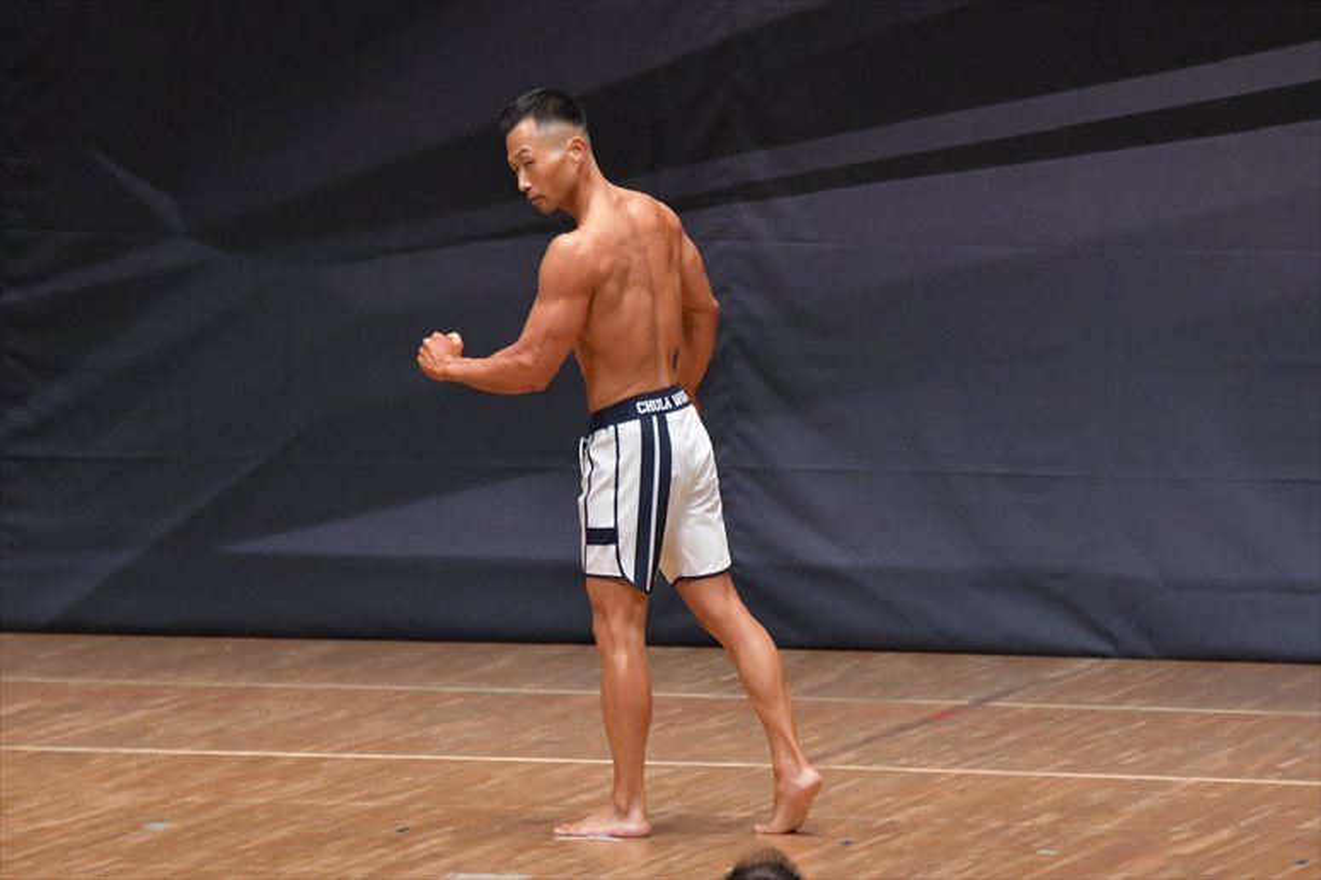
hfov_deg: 6.9
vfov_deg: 4.6
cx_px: 660
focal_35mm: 300
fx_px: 11003
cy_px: 440
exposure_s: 1/400
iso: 6400
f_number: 5.6
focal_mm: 200
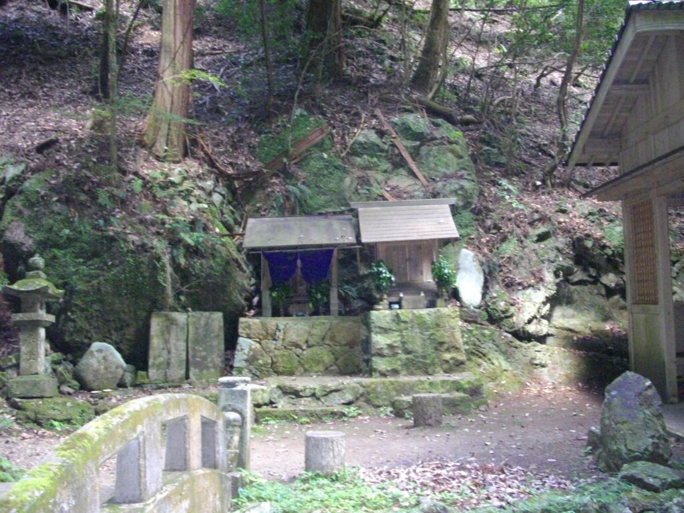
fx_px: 731
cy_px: 256
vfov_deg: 38.7
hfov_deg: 50.1
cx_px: 342
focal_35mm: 37
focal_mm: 6.2
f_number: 2.8
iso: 594
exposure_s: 1/50
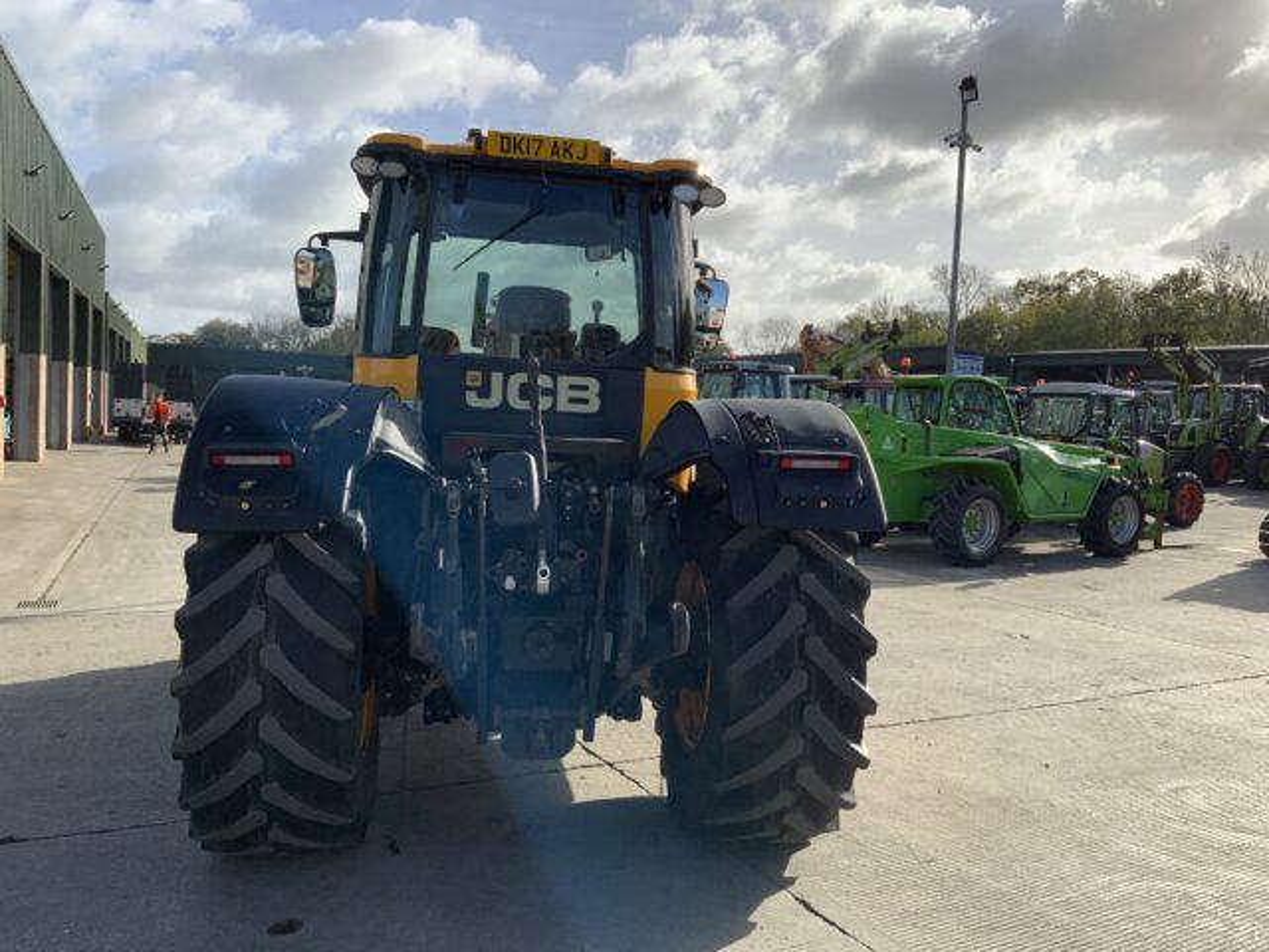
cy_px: 476
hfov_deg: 61.7
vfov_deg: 48.2
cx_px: 634
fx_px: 1063
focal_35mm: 29
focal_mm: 3
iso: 16
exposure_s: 1/2141
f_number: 1.8
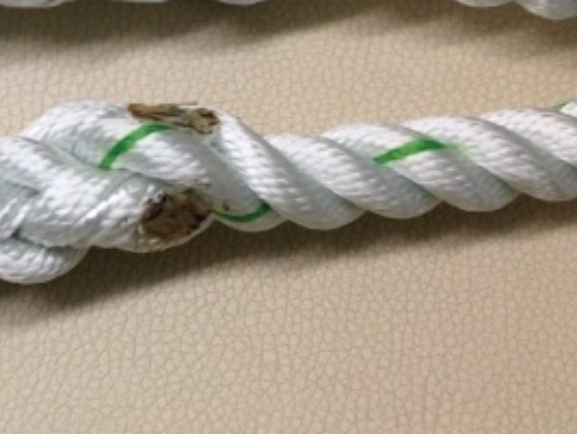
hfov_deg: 22.9
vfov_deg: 18.4
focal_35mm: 79
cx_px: -95
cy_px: 56
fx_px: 1319
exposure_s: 1/33
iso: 50
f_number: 2.4
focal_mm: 4.12
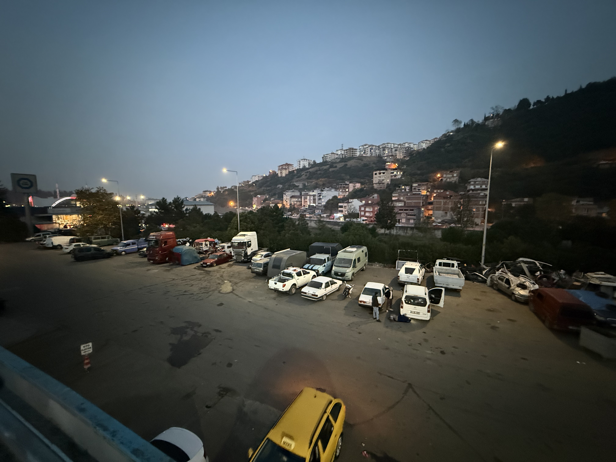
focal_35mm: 14
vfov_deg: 85.7
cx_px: 308
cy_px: 231
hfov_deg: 102.1
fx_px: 249
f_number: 2.2
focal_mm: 2.22
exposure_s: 1/25
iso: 1250
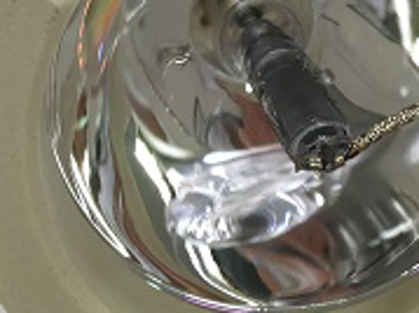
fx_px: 1113
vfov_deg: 16.0
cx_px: 205
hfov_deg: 21.3
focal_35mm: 92
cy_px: 85
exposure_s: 1/50
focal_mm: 4.15
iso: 32
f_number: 2.2
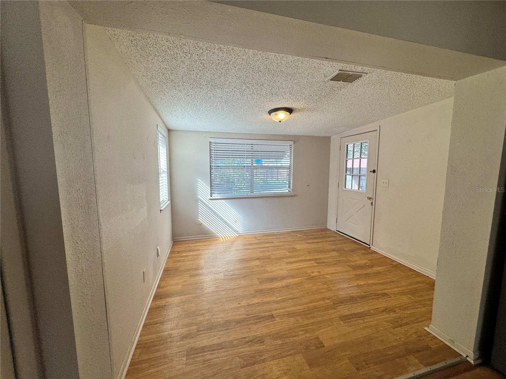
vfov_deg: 85.7
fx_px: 205
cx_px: 253
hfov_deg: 102.1
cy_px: 190
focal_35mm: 14
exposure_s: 1/120
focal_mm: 2.22
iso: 64
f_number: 2.2
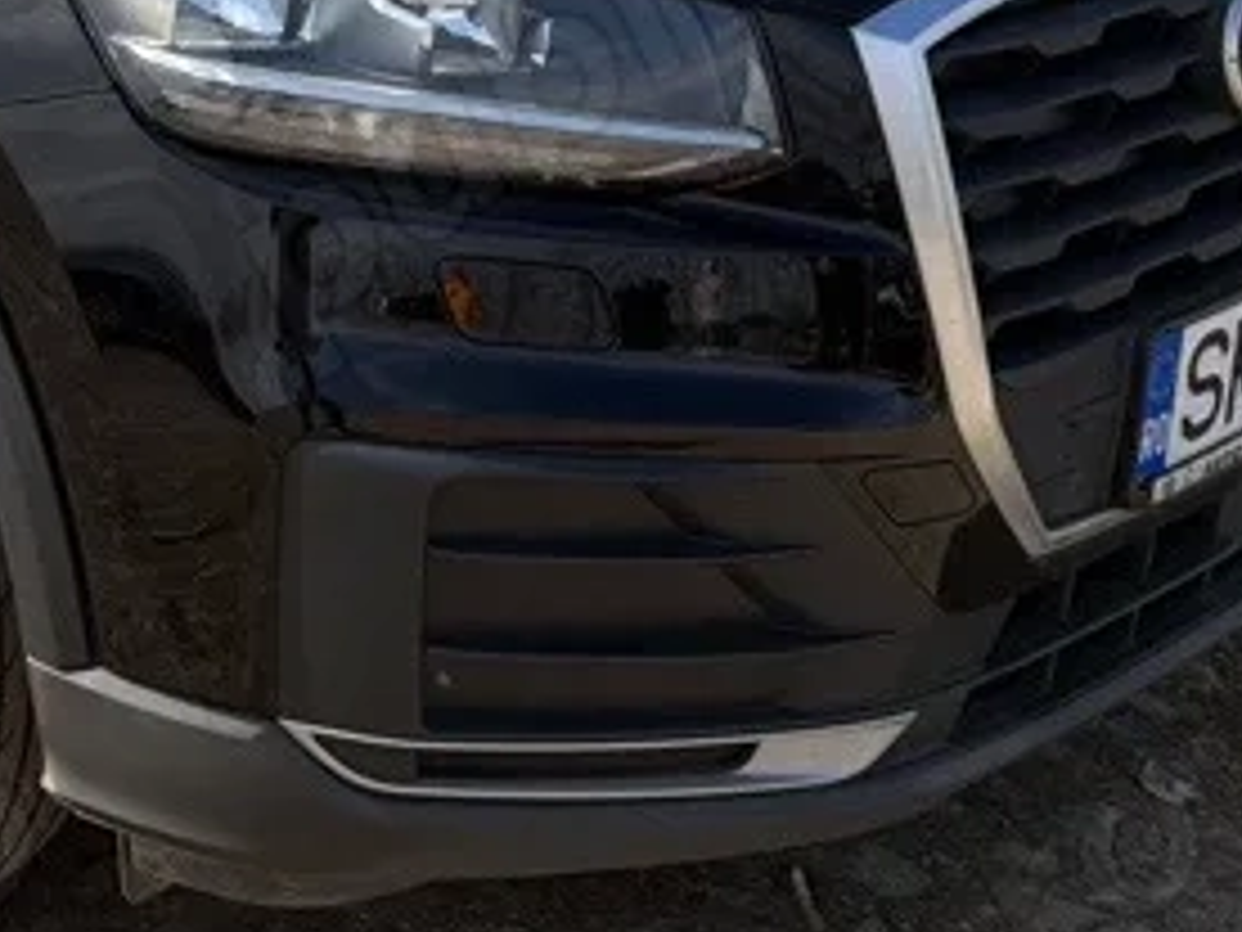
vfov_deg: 16.6
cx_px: -148
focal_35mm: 87
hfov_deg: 21.3
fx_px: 3122
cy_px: 0
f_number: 1.78
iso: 80
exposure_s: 1/3759
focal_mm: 6.76
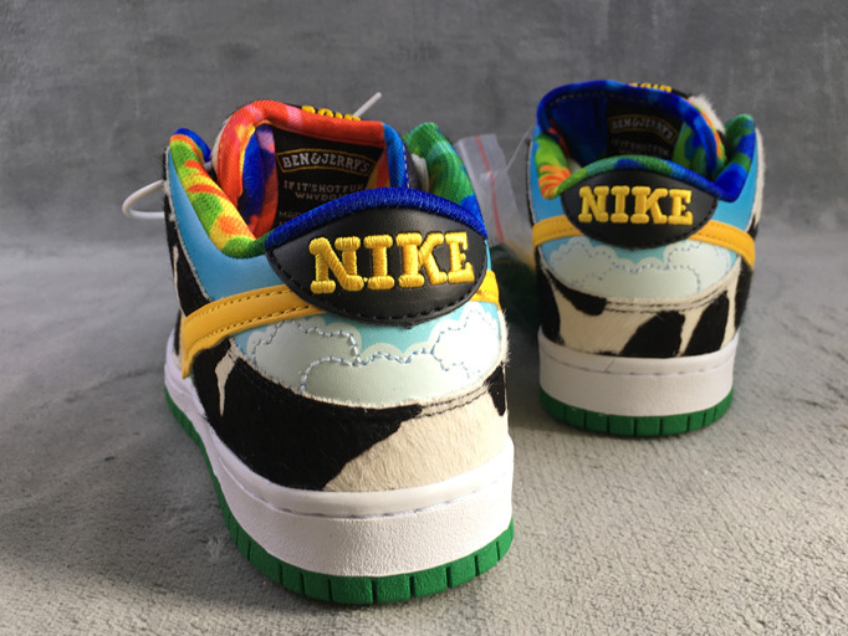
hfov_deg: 53.8
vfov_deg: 41.8
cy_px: 340
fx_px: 833
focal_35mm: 34
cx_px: 469
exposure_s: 1/50
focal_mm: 4.15
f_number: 2.2
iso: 32
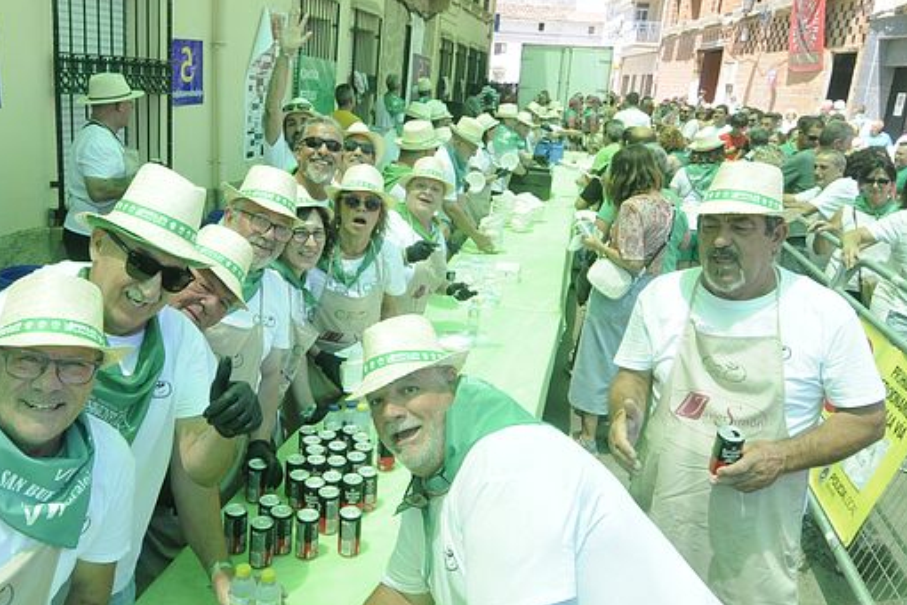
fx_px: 756
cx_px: 379
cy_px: 259
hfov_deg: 61.6
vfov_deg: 43.5
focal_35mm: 30
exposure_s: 1/125
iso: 200
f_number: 6.3
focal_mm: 12
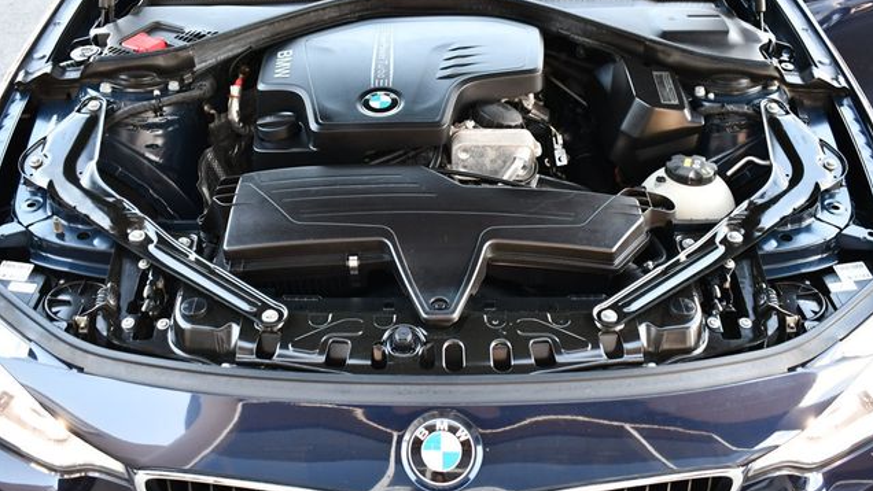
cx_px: 438
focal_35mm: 38
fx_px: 880
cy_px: 218
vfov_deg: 31.2
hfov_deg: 52.8
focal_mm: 18
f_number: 3.5
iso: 800
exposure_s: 1/160
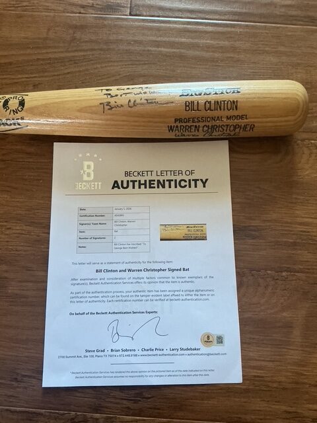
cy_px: 212
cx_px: 158
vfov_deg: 61.7
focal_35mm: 29
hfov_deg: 48.2
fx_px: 354
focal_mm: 3
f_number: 1.8
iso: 250
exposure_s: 1/60
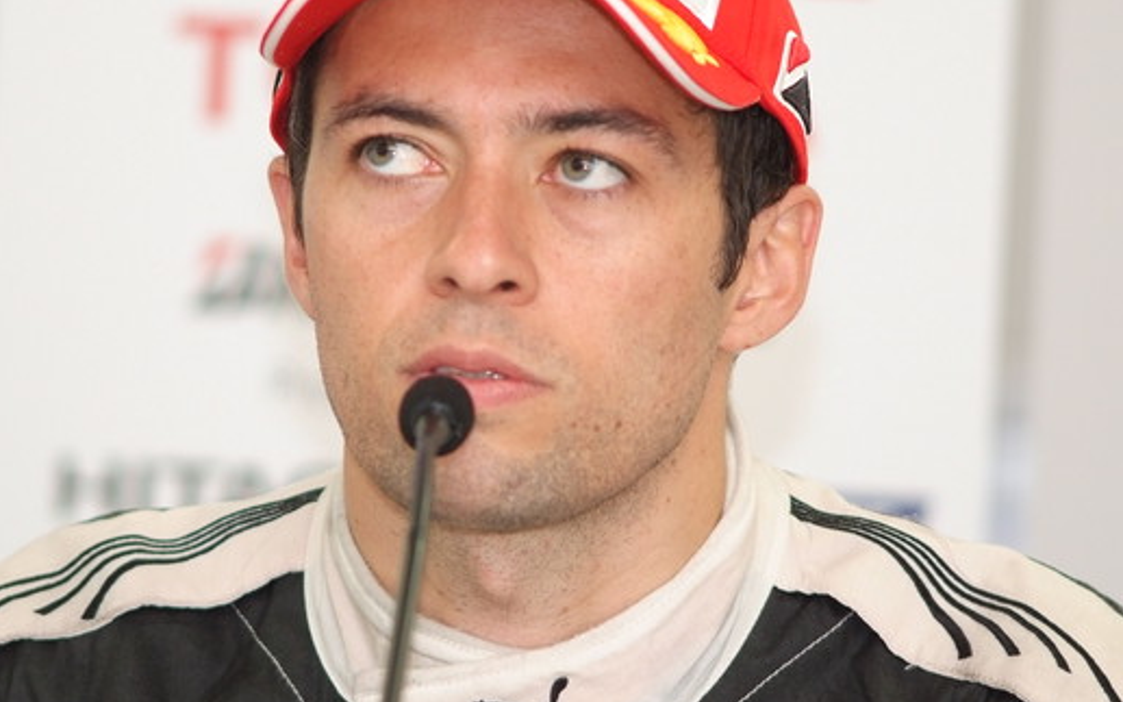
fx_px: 11721
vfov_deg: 3.4
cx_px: 517
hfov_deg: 5.5
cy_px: 328
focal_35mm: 383
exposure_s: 1/250
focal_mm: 180
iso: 800
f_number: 2.8
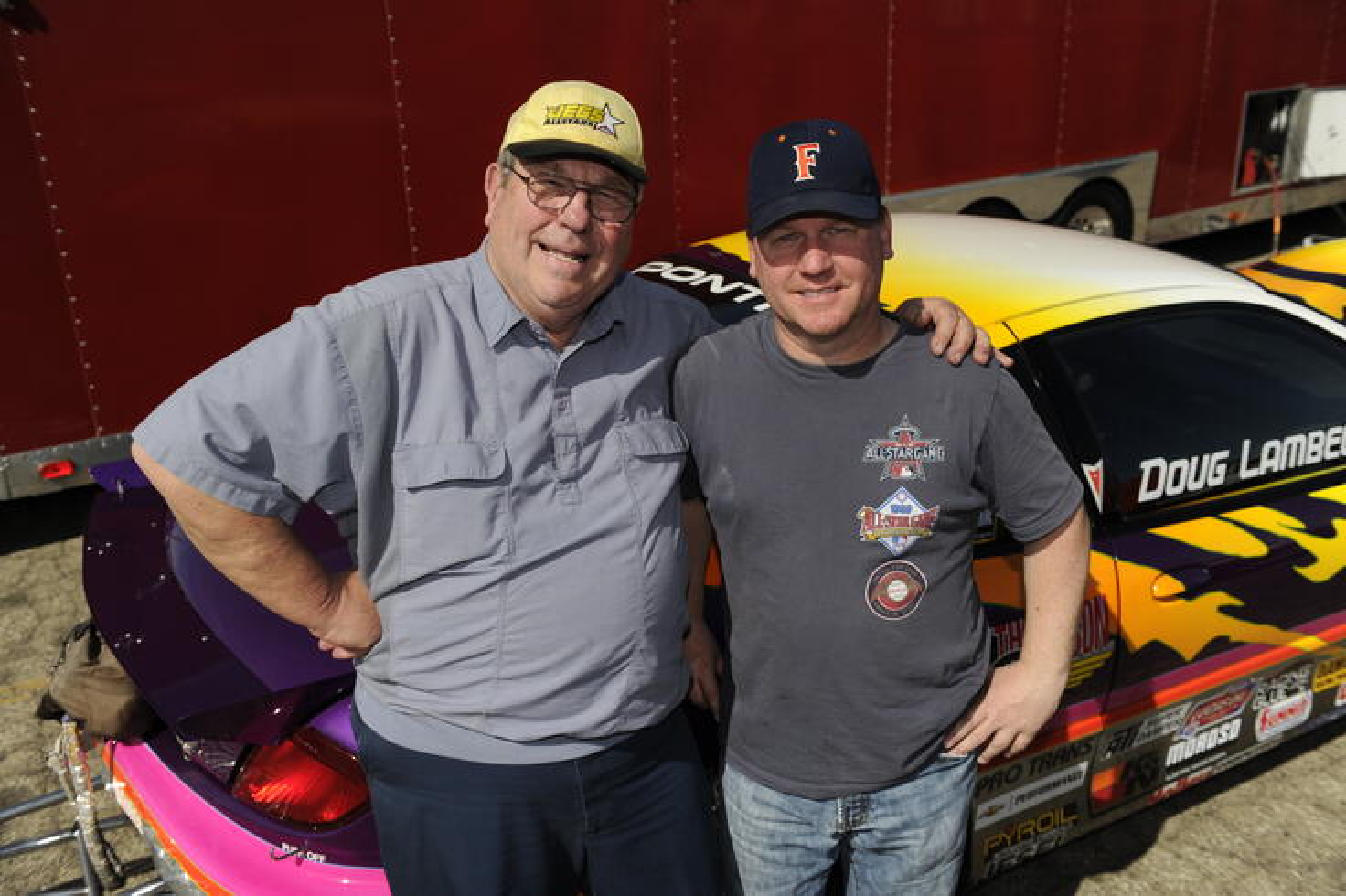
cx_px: 673
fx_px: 1271
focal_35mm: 34
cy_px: 448
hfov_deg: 55.8
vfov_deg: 38.8
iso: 400
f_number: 4.5
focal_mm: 34
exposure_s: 1/5000
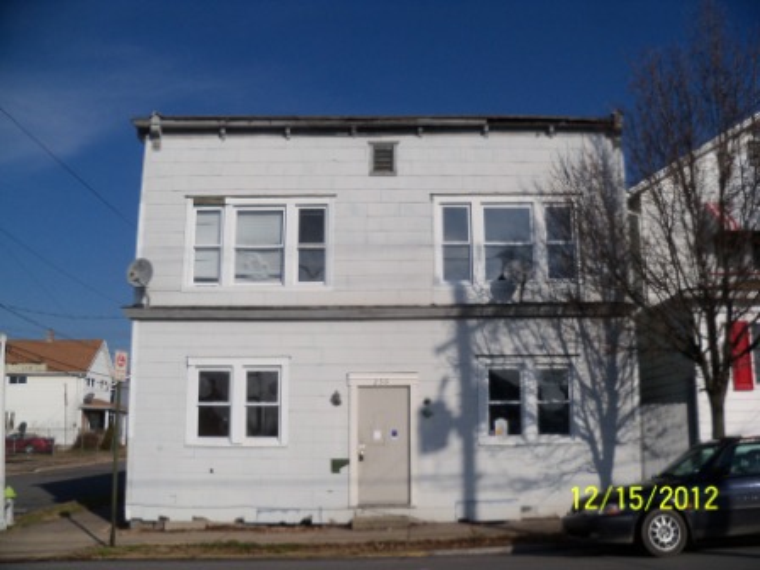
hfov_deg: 52.6
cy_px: 285
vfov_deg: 40.7
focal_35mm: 35
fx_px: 768
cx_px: 380
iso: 80
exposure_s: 1/1000
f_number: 6.2
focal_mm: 6.2
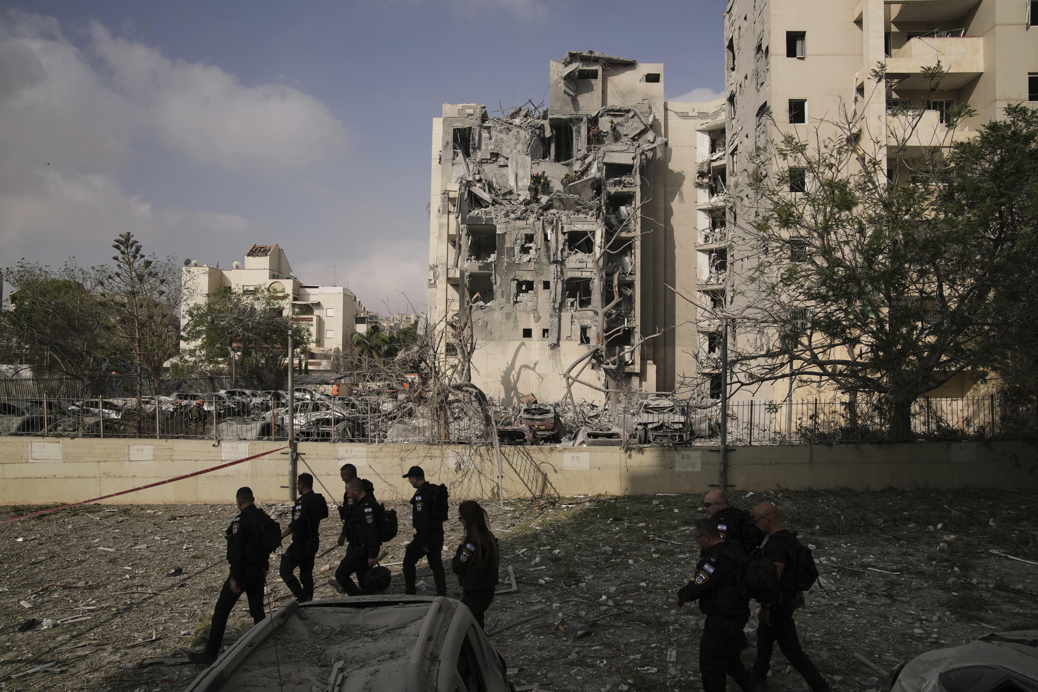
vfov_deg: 49.6
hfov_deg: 69.4
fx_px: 750
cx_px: 519
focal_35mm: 26
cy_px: 346
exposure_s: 1/3200
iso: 500
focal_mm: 26
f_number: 7.1
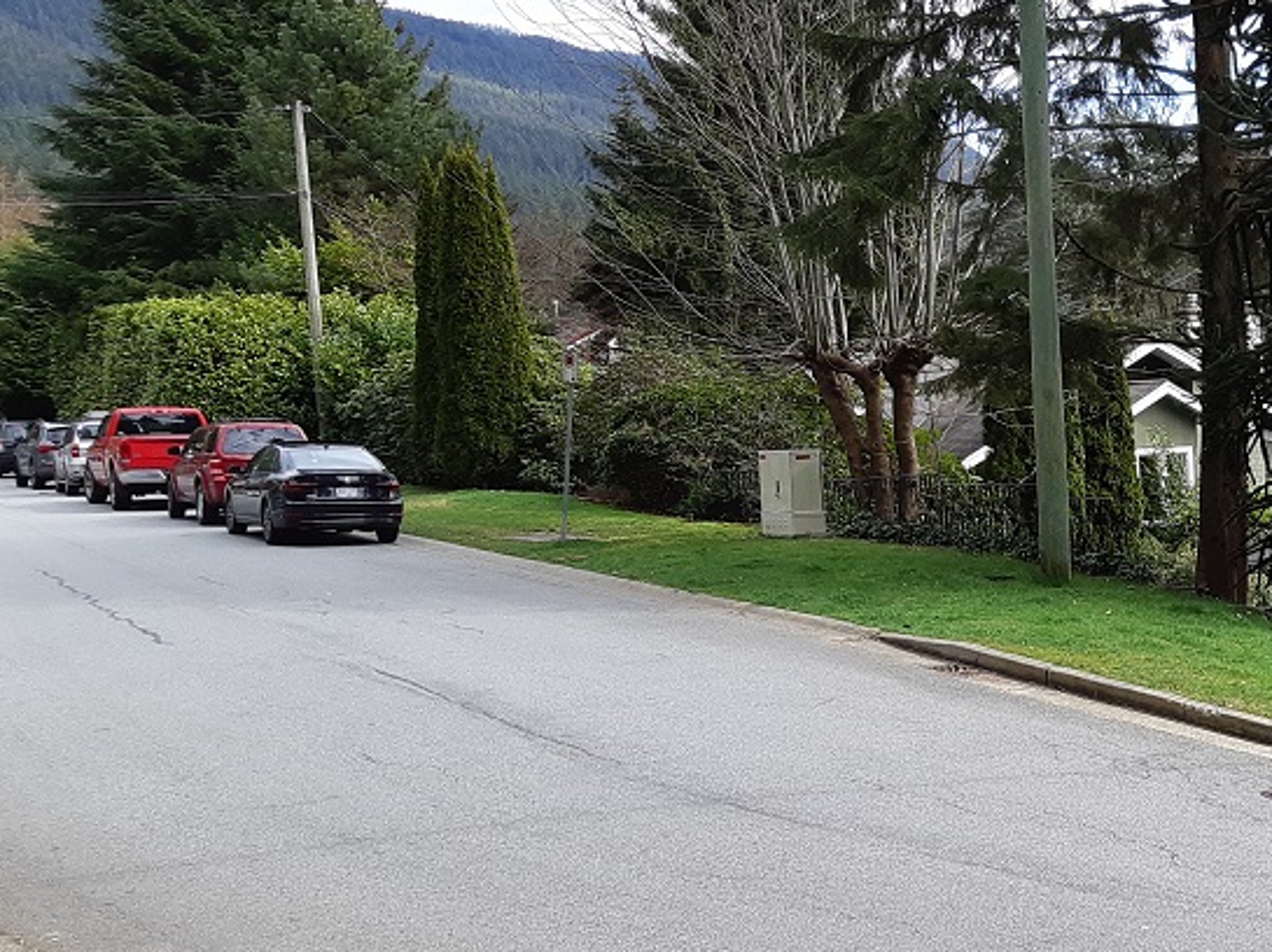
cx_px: 1314
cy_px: 602
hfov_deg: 31.9
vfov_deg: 26.4
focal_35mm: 55
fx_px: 2020
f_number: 1.7
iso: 40
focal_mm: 3.93
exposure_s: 1/719
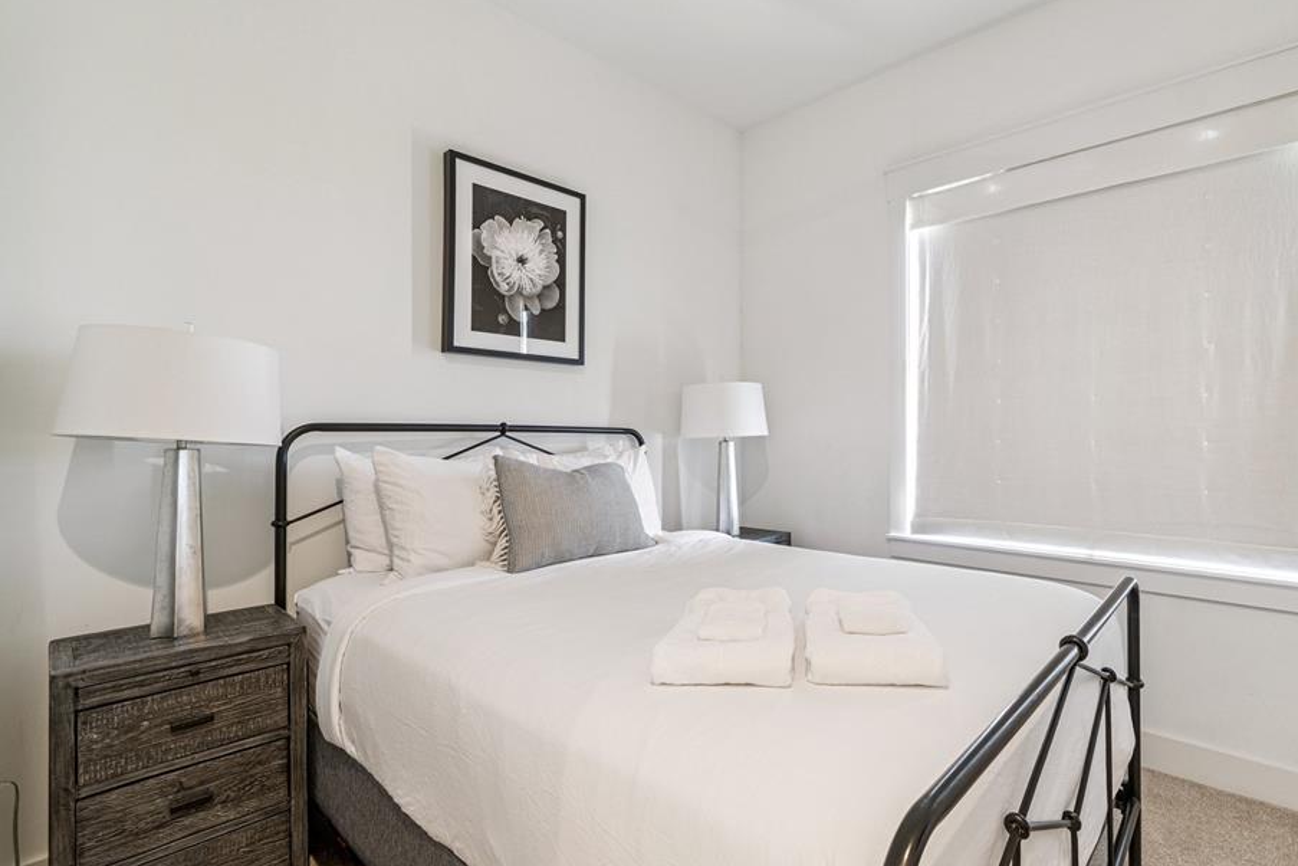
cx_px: 724
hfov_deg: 92.9
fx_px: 613
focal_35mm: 17
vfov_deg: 70.4
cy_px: 436
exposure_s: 1/8
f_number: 6.3
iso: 200
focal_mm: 10
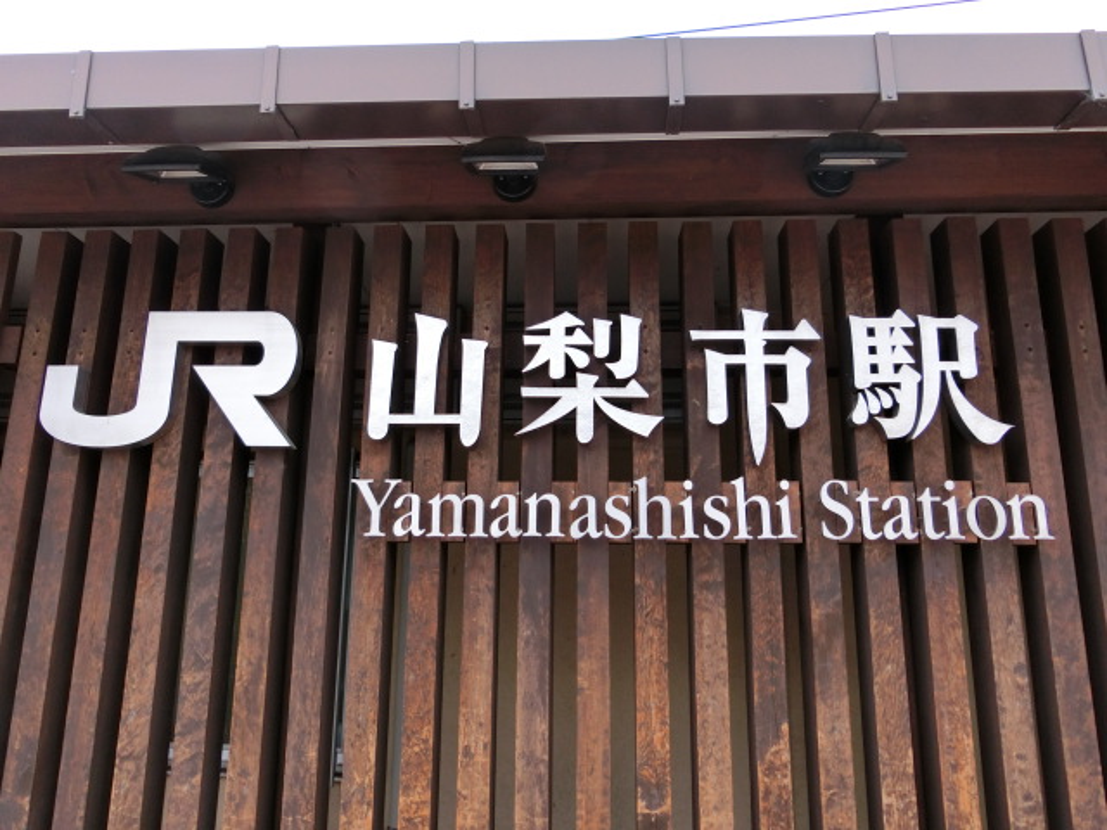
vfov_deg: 54.9
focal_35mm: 25
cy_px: 415
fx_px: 799
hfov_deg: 69.4
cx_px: 554
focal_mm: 4.5
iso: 100
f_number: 3.5
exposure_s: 1/125
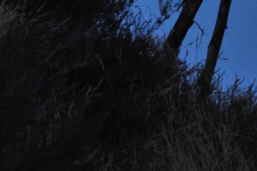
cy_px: -226
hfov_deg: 5.8
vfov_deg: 3.9
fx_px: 2483
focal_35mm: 348
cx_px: 544
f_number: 6.3
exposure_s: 1/125
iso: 1600
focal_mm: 70
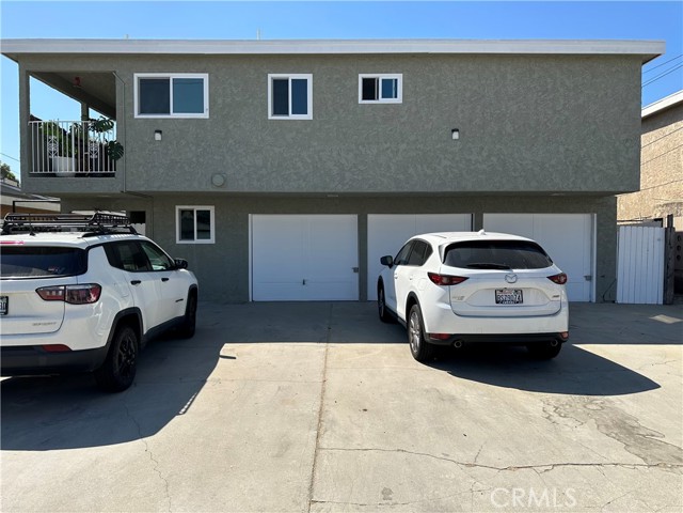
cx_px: 342
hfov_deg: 71.6
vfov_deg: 56.8
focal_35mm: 24
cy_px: 256
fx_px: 474
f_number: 1.78
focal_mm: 6.86
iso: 80
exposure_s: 1/4184
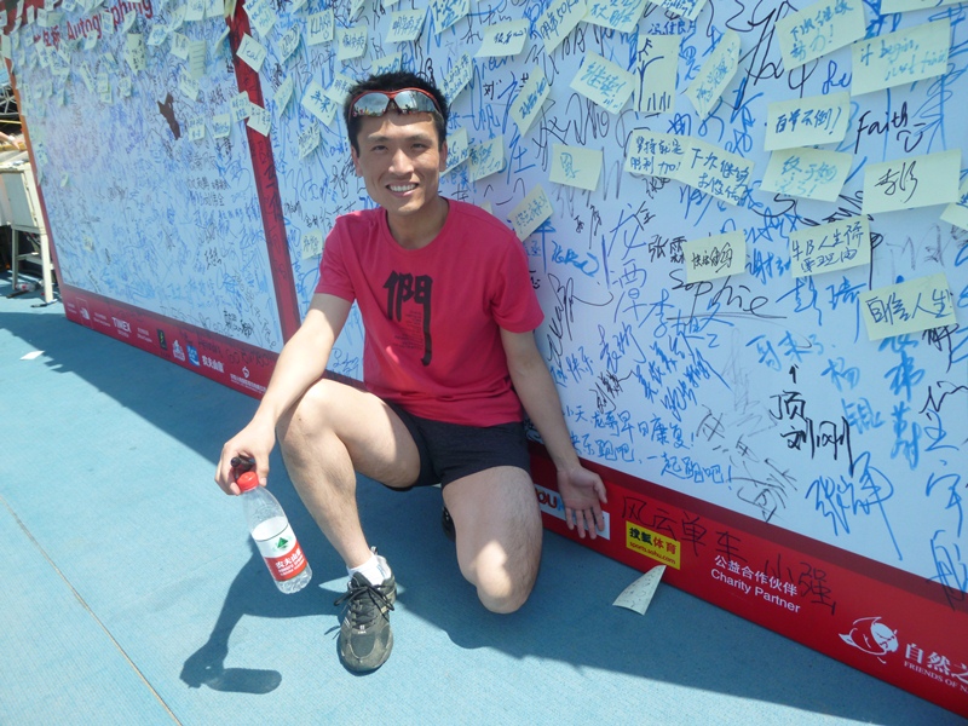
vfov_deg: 54.9
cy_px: 363
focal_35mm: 25
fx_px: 699
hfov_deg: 69.4
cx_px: 484
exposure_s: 1/400
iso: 80
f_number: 3.3
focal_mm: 4.5
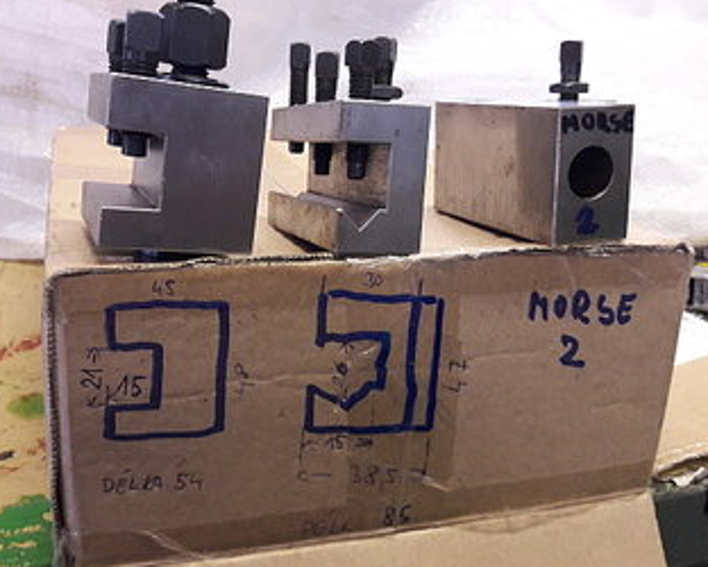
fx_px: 734
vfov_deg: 42.2
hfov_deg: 51.4
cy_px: 252
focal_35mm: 35
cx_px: 313
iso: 160
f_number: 1.9
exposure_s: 1/17
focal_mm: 3.7
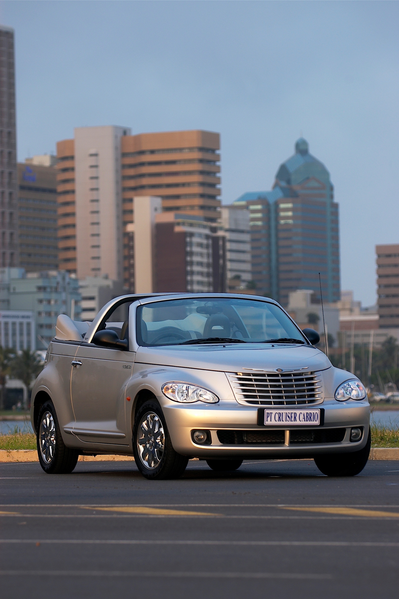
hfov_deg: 7.6
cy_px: 300
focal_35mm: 180
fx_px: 2995
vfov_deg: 11.4
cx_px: 200
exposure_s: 1/100
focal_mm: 120
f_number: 4.5
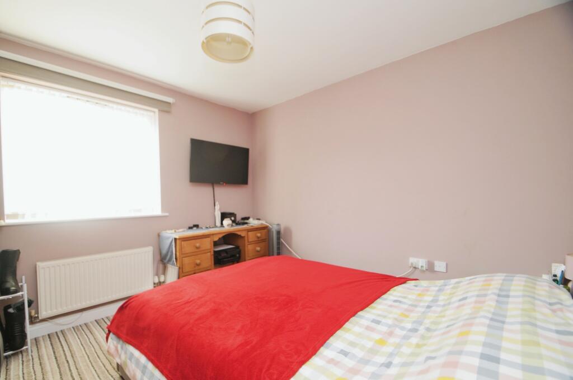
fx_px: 238
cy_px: 190
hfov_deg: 100.5
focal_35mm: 15
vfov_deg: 77.2
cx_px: 286
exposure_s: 1/20
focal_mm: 10
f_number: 5.6
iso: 400
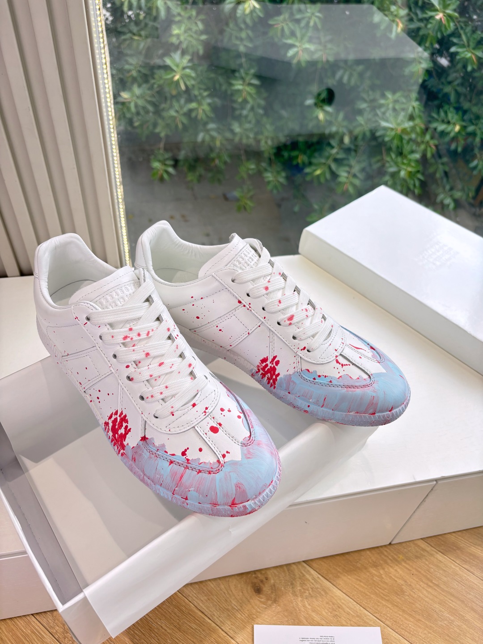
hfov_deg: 53.1
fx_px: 484
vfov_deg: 67.3
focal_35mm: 26
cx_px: 242
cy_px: 322
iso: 50
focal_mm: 5.96
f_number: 1.6
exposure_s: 1/419
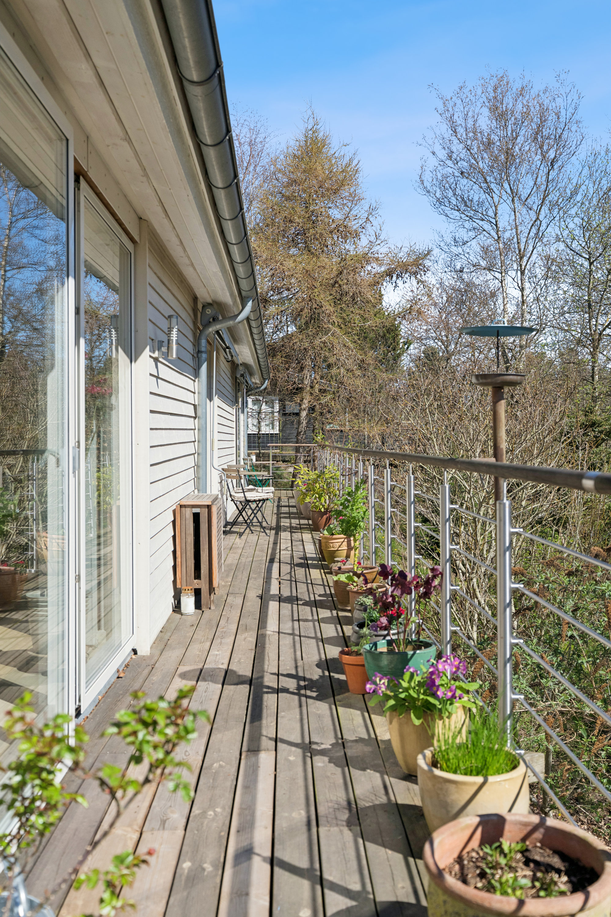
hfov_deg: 37.9
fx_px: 891
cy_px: 458
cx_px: 306
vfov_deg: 54.4
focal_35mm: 35
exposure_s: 1/2500
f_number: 5
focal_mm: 35
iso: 400
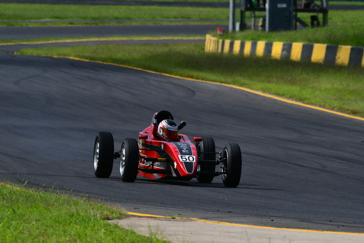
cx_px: 182
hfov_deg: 2.8
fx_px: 7581
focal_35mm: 750
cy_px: 122
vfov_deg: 1.8
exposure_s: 1/640
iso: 250
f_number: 11
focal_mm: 500
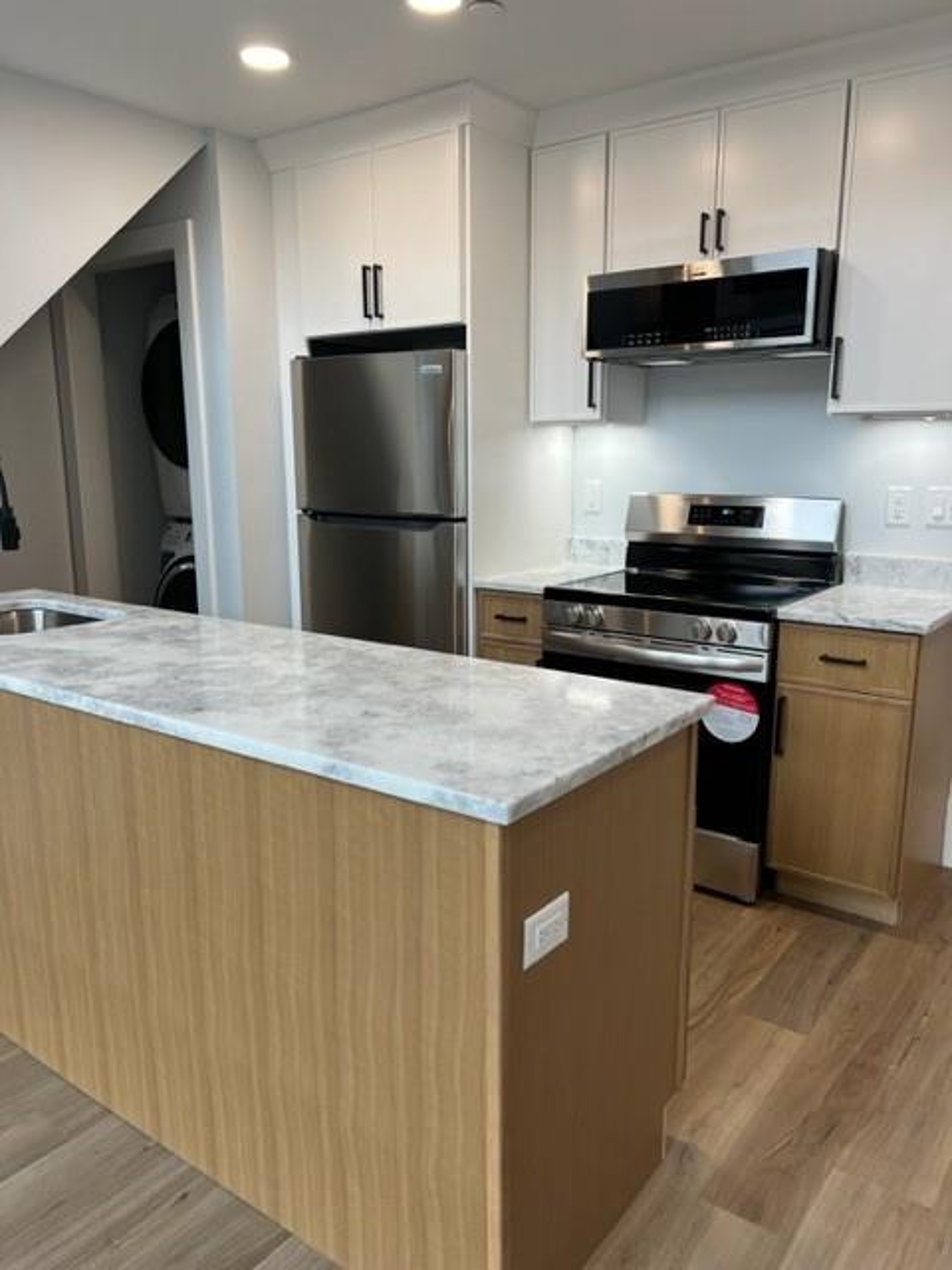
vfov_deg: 67.3
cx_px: 476
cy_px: 635
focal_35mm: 26
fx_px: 953
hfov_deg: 53.1
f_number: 1.5
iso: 50
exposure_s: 1/120
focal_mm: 5.7
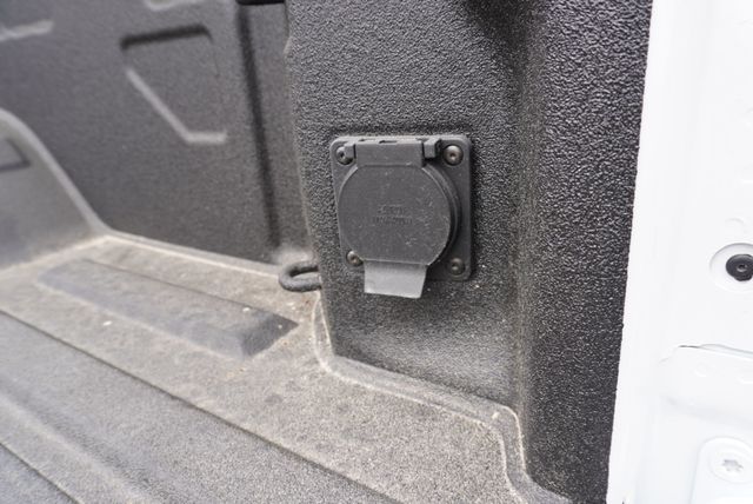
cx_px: 376
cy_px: 252
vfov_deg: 53.2
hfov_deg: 73.7
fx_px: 502
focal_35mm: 24
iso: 100
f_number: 5.6
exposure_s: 1/80
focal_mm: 16
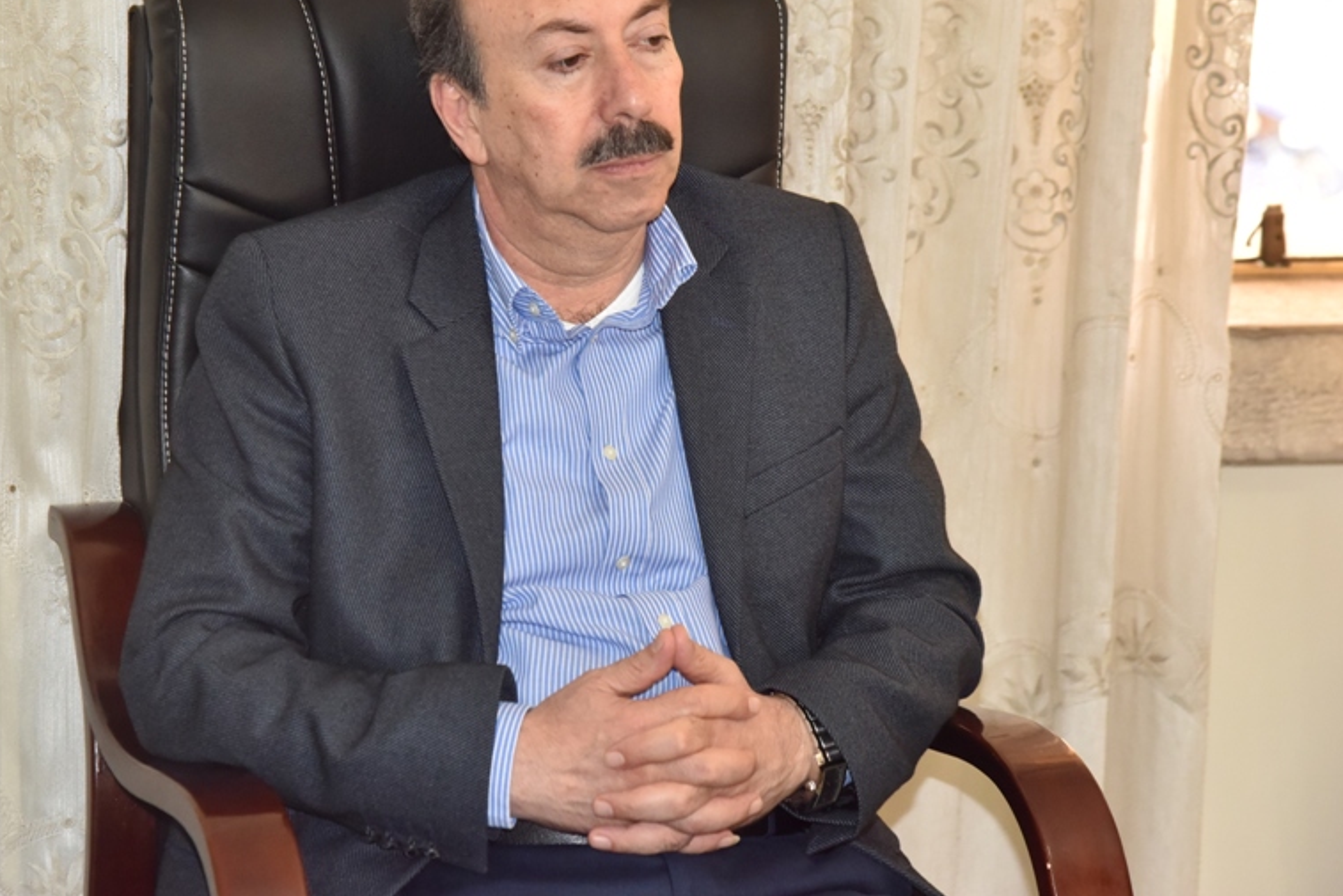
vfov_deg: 11.9
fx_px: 4291
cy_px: 338
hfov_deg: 17.8
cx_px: 474
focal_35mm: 115
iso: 2000
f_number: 6.3
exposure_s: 1/160
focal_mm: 85
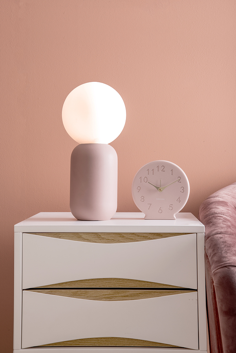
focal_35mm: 75
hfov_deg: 18.2
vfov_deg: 27.0
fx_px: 737
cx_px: 118
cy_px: 176
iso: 50
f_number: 16
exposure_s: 1/160
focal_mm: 75
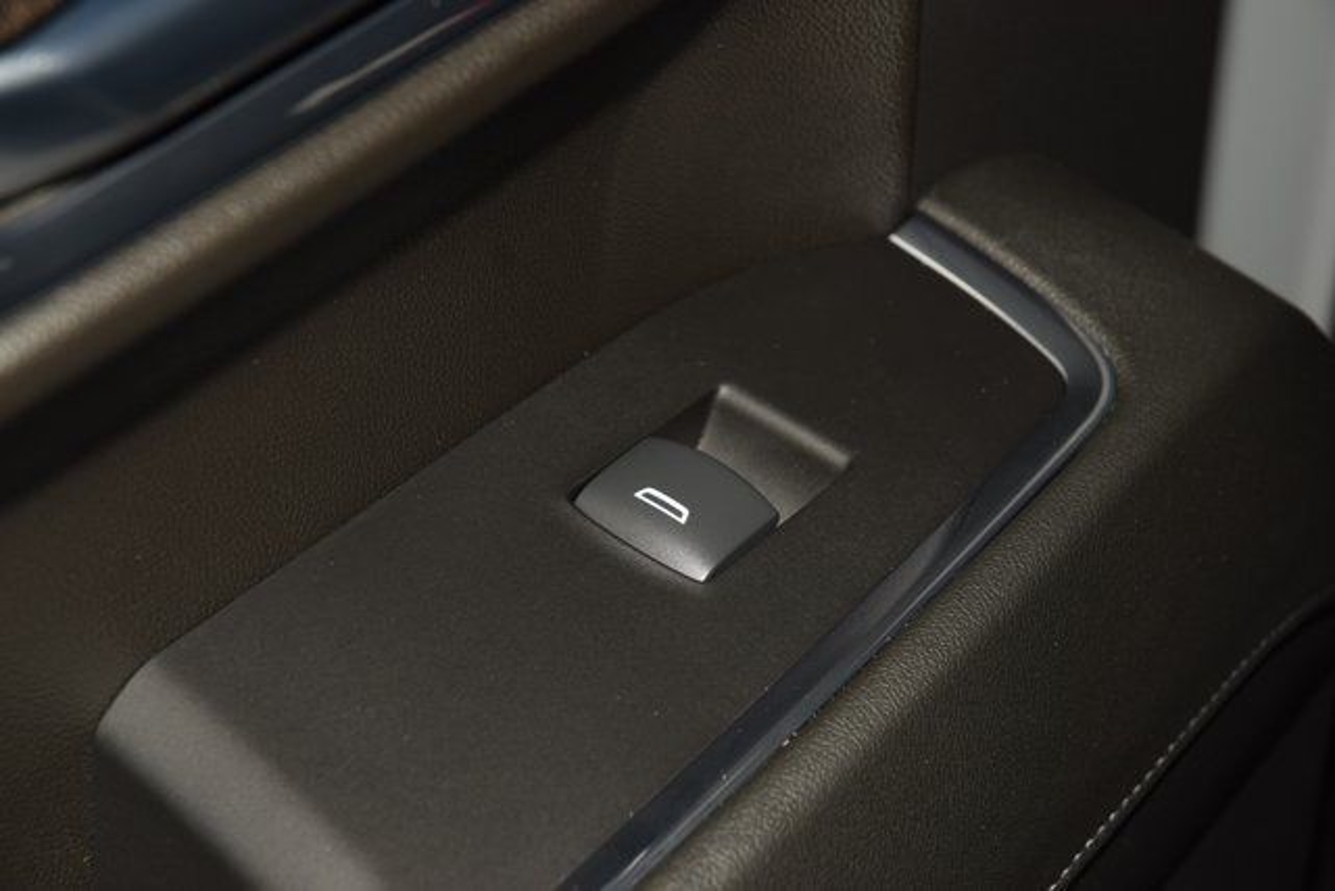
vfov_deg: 13.0
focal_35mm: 105
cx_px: 668
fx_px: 3894
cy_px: 446
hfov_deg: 19.5
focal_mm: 70
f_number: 8
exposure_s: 1/125
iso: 125
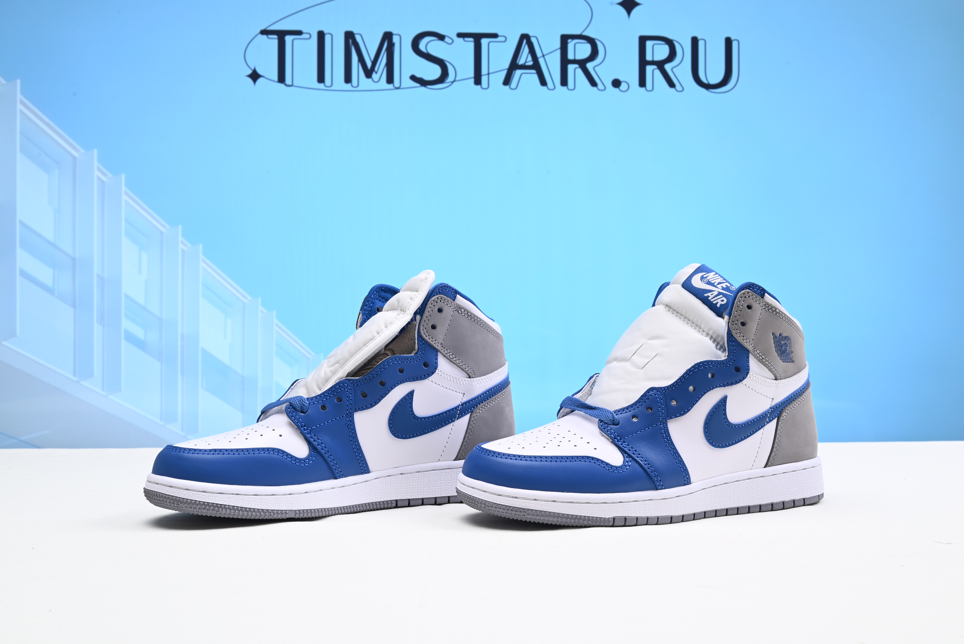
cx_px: 482
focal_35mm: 39
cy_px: 322
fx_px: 1045
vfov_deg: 34.2
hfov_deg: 49.5
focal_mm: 39
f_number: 16
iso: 100
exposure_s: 1/2
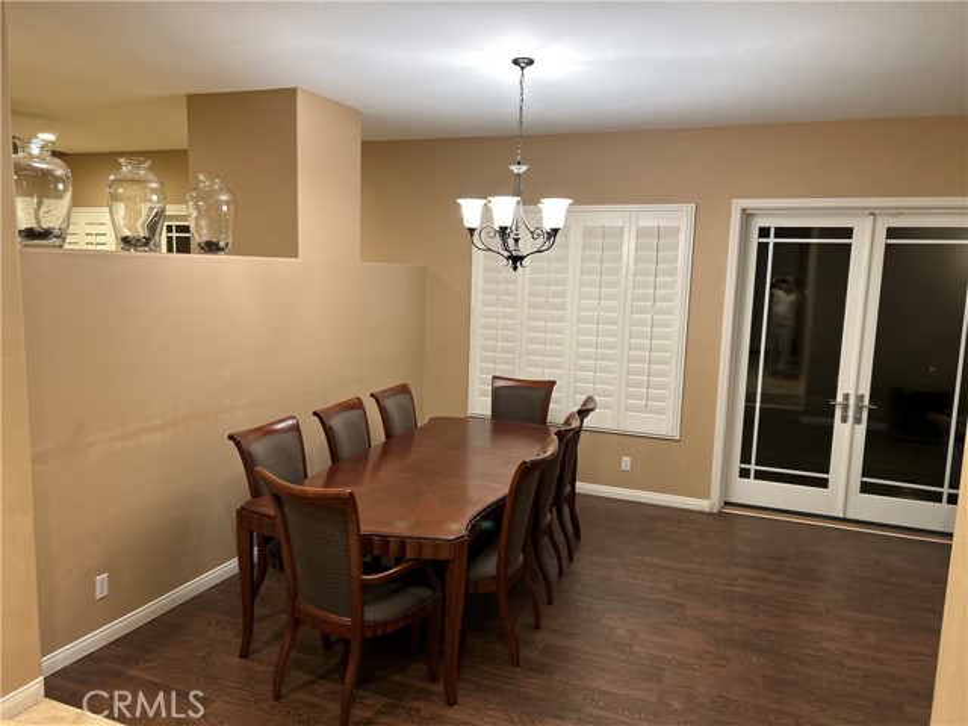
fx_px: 727
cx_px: 484
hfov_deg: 67.3
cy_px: 363
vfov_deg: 53.1
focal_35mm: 26
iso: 125
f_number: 1.5
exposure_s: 1/60
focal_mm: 5.7
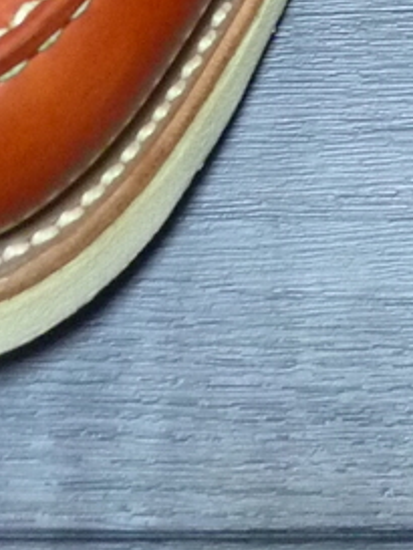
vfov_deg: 14.6
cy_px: -572
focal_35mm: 110
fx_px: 1748
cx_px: 484
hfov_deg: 13.1
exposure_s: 1/5
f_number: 3.3
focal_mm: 4.5
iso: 400
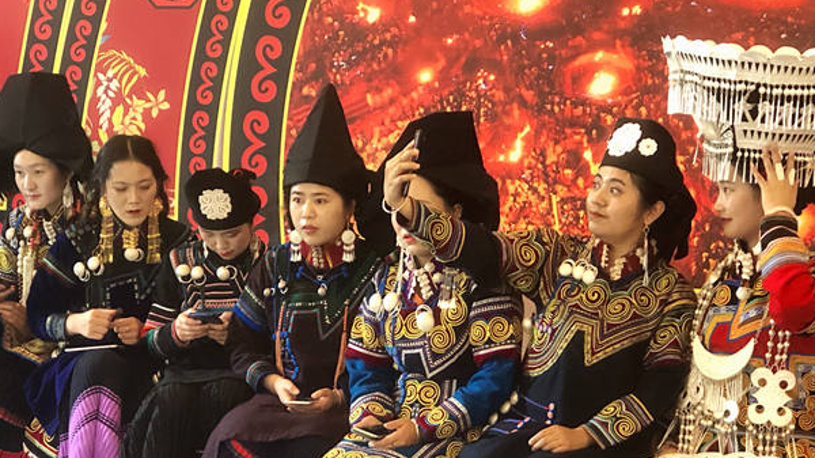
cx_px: 378
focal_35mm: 88
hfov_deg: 24.2
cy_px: 319
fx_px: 1901
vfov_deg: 13.7
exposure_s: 1/33
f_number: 2.8
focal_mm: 6.6
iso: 640
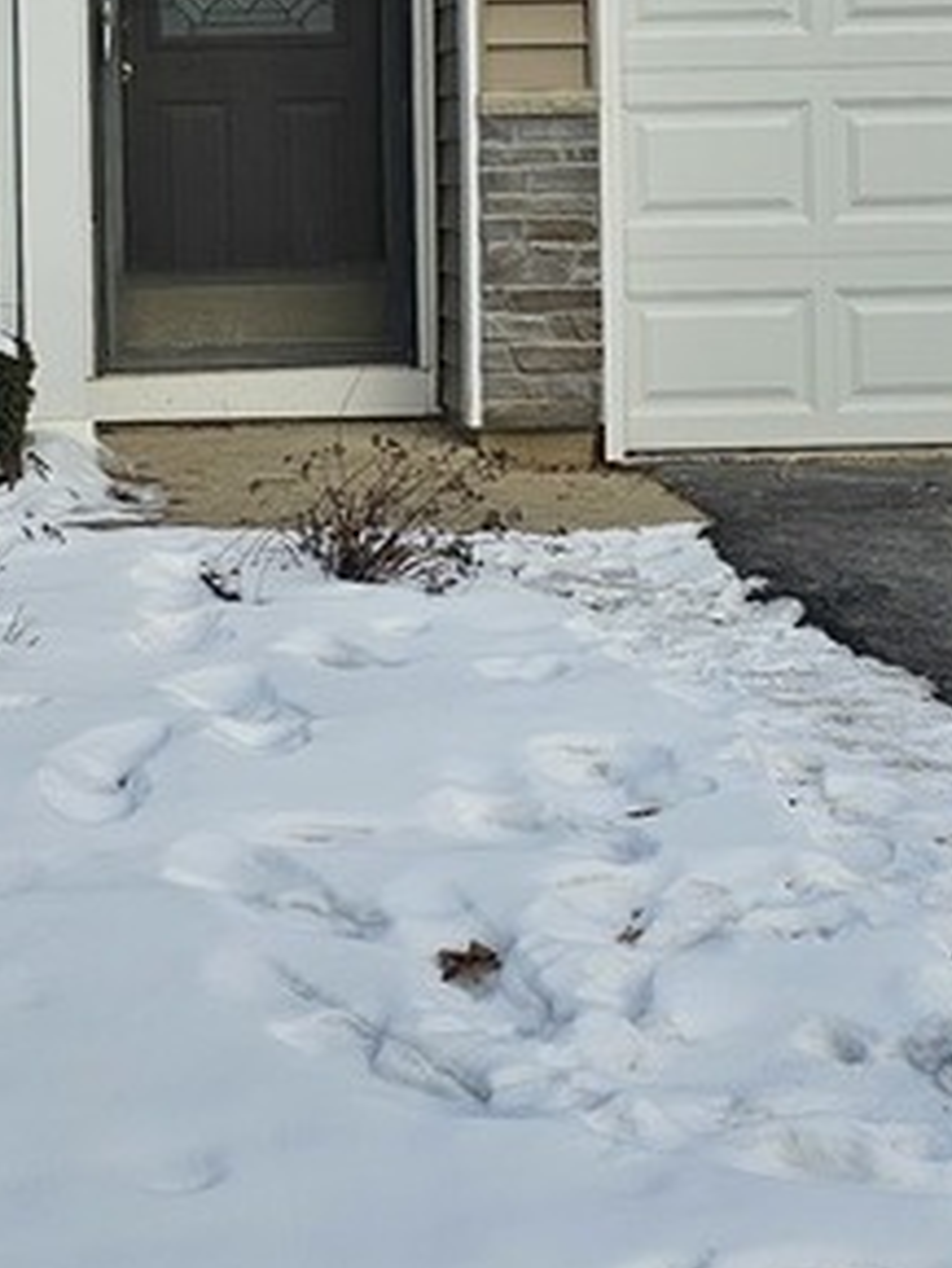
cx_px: 263
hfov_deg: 17.1
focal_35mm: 86
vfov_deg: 22.3
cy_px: 154
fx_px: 3151
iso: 10
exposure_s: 1/655
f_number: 1.7
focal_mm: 6.3
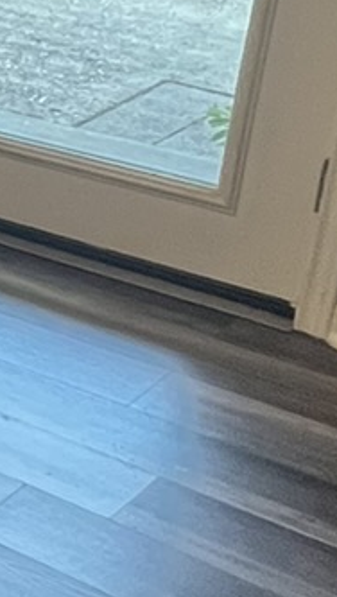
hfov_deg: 10.0
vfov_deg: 24.2
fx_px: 1378
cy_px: 145
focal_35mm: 87
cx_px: -697
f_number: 1.8
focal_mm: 1.57
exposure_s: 1/60
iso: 200
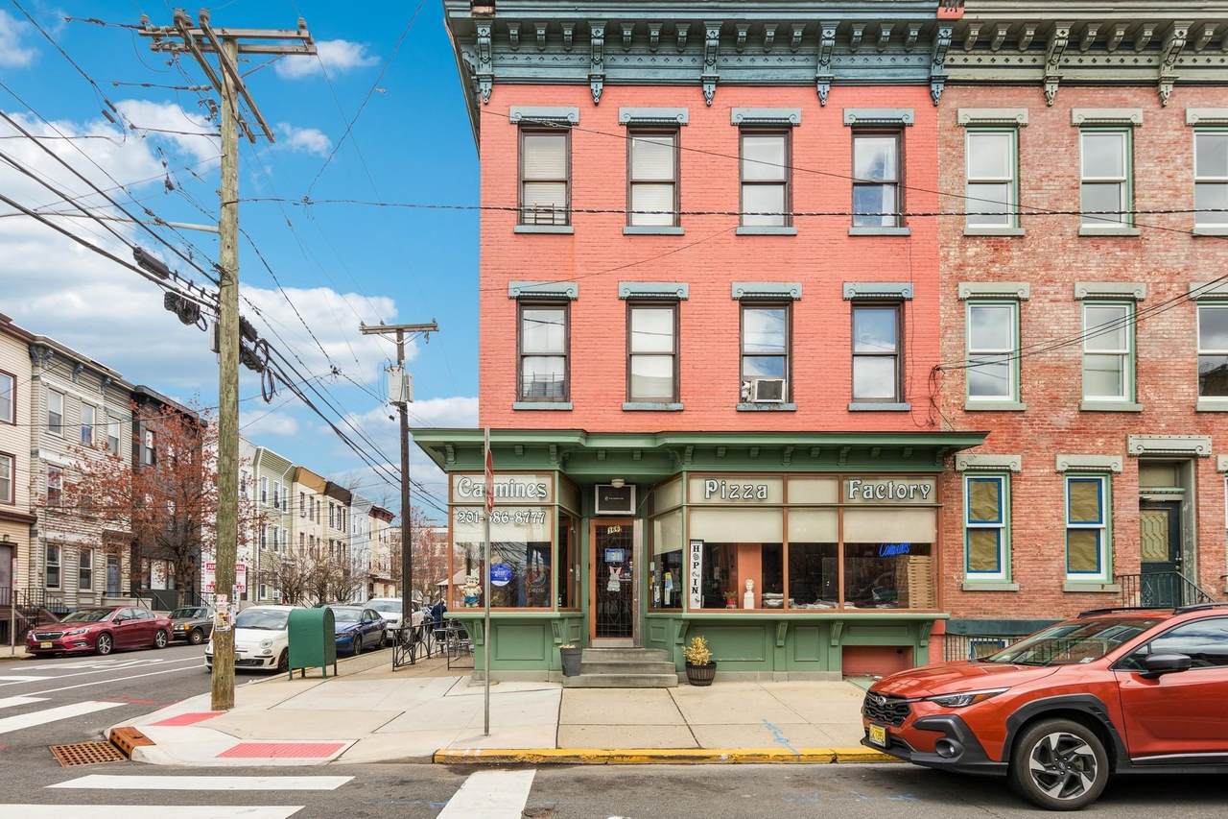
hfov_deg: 90.0
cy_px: 410
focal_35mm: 18
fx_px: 614
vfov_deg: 67.4
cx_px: 614
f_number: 8
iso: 100
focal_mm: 12
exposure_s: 1/200
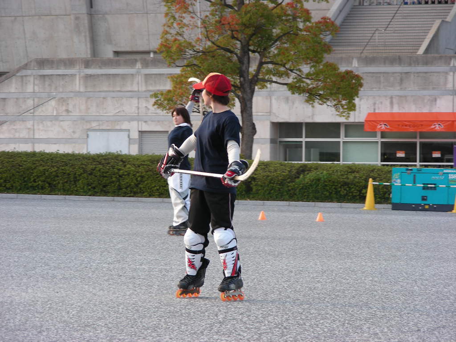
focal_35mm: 172
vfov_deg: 8.6
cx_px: 228
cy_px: 171
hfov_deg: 11.5
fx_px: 2266
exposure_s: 1/85.2
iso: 50
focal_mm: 28.7
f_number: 3.5
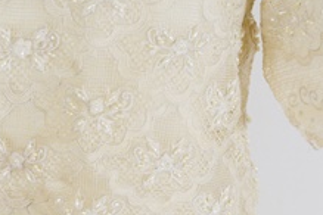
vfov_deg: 9.1
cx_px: 41
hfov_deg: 13.8
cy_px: 278
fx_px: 1328
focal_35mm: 148
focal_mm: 36
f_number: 5.6
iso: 320
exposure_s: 1/125
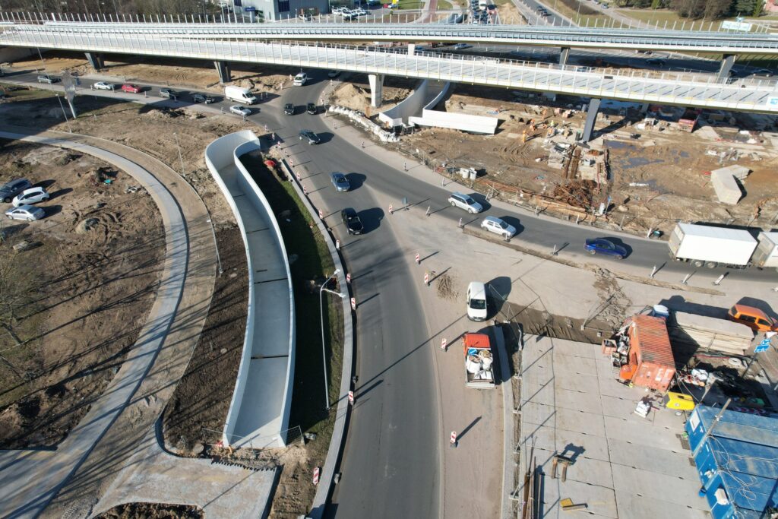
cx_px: 389
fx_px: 475
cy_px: 260
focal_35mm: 22
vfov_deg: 57.2
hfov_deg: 78.6
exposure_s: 1/1600
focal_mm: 8.38
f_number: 2.8
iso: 200
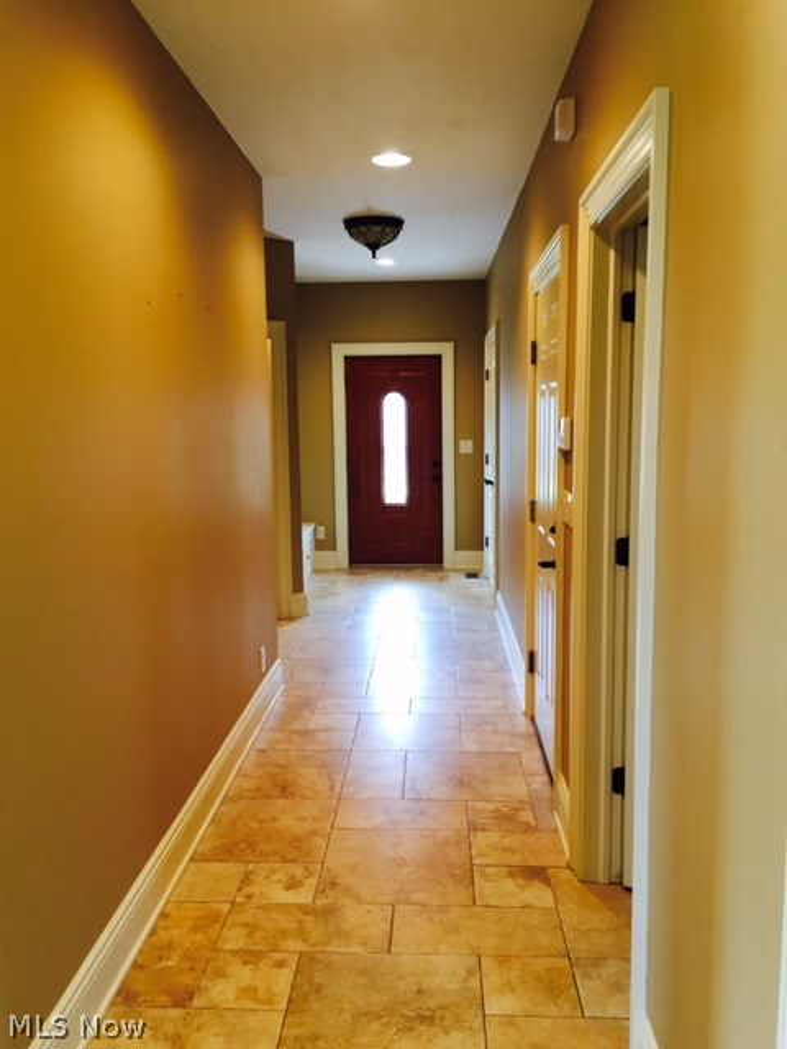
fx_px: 879
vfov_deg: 61.7
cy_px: 524
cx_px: 394
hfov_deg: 48.2
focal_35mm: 29
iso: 100
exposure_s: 1/30
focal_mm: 4.15
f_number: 2.2
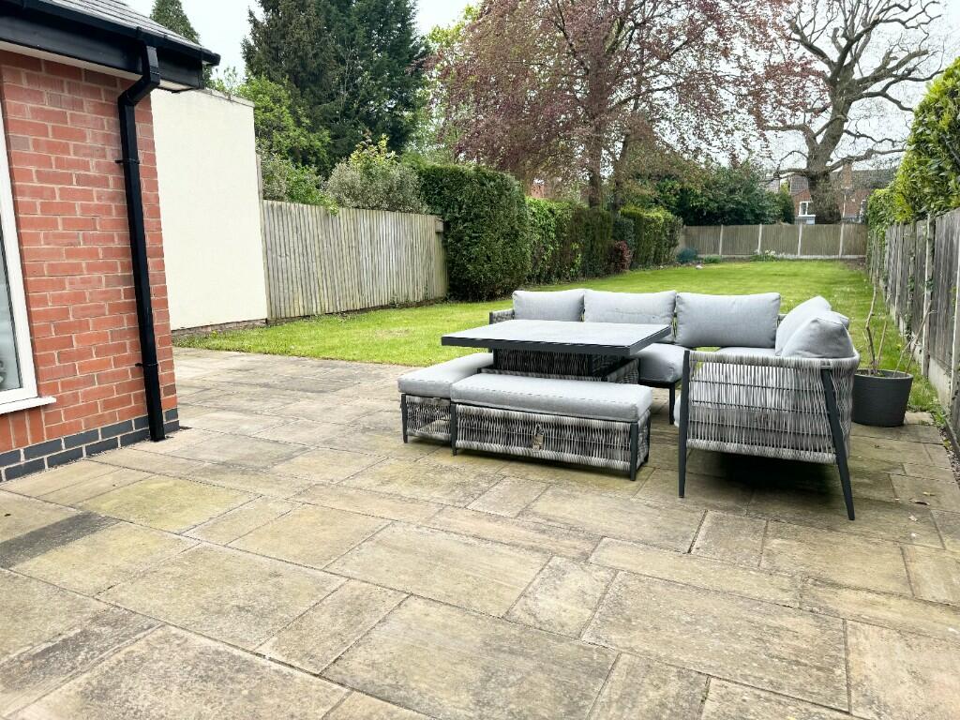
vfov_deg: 56.8
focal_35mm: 24
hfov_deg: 71.6
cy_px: 360
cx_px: 480
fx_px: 666
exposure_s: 1/1311
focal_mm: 6.76
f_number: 1.78
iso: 80
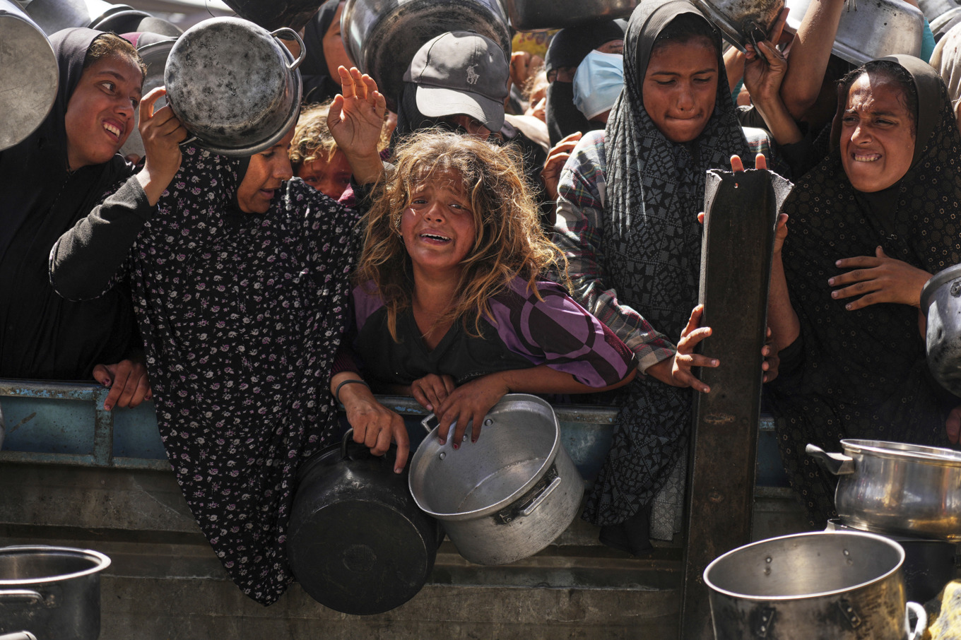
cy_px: 320
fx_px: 2802
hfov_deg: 19.5
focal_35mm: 105
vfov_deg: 13.0
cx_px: 480
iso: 125
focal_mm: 105
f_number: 4
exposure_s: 1/500
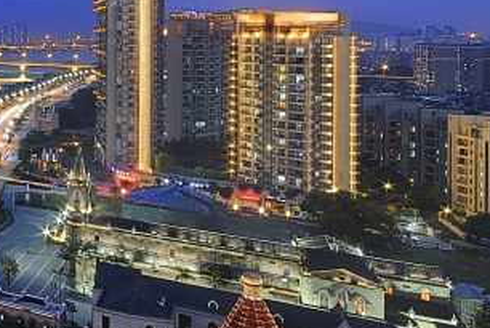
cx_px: -368
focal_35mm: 47
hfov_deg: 23.4
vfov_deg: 27.7
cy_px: 33
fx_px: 641
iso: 100
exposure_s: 30
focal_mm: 12
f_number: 16
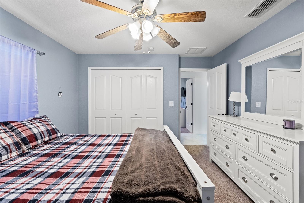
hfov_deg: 100.4
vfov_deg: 77.3
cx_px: 152
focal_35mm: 15
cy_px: 102
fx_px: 127
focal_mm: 10
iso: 400
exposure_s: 1/6
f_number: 7.1
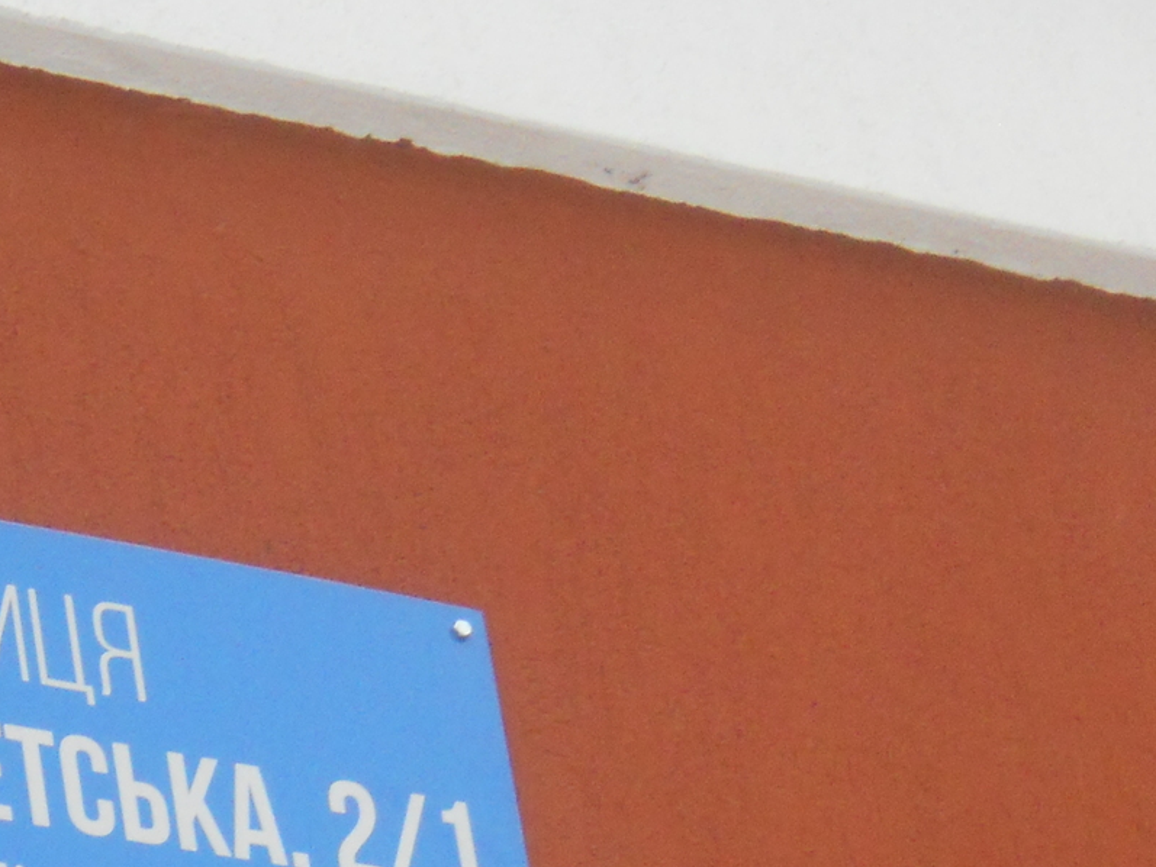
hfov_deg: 7.6
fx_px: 8584
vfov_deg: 5.8
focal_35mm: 257
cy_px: 1063
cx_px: -216
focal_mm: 17.9
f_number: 5.4
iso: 400
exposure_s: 1/200
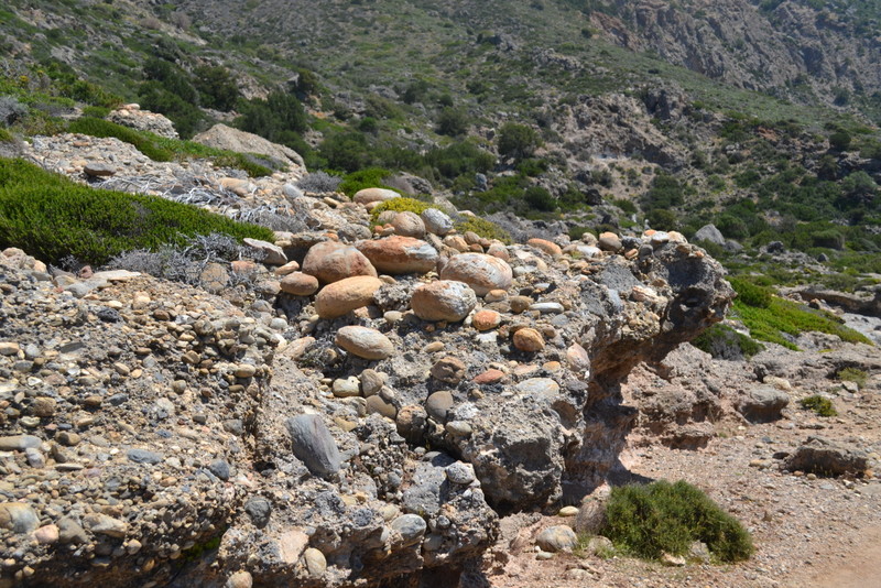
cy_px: 294
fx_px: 955
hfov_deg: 49.5
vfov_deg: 34.2
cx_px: 440
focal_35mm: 39
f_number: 6.3
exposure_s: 1/1600
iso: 400
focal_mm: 26
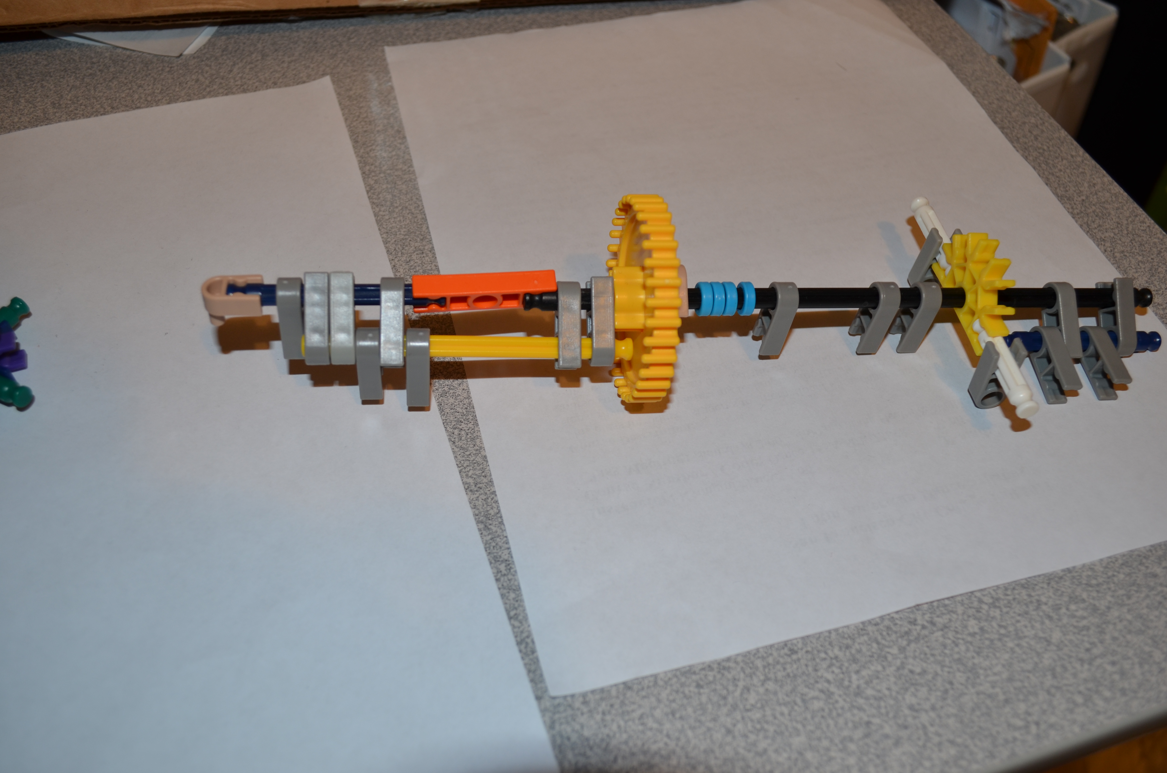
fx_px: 1068
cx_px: 584
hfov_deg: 57.3
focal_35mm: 33
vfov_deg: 39.8
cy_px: 386
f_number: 5.6
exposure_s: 1/30
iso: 200
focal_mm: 22
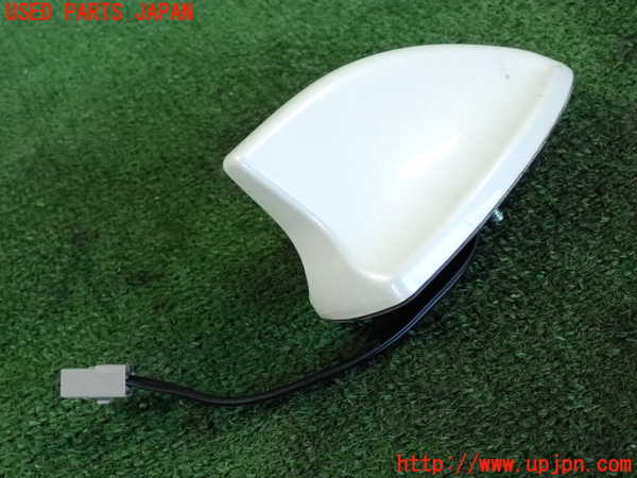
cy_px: 239
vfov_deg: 29.1
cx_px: 318
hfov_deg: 38.2
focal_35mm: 50
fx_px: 920
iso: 1600
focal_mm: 9.01
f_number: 3.2
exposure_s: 1/125
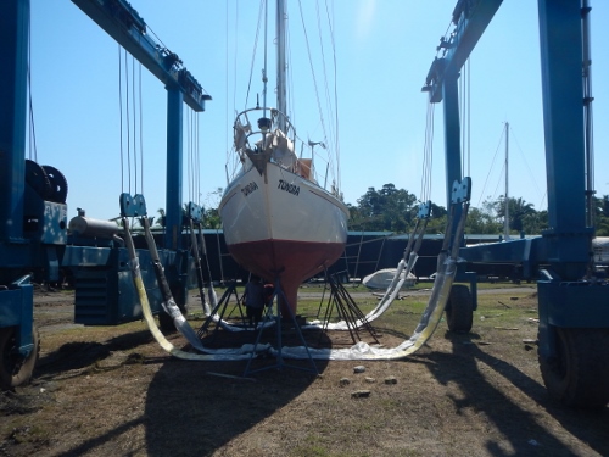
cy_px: 228
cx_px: 304
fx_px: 493
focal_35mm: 28
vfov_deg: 49.7
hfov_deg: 63.4
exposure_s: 1/400
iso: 125
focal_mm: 5
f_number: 7.8
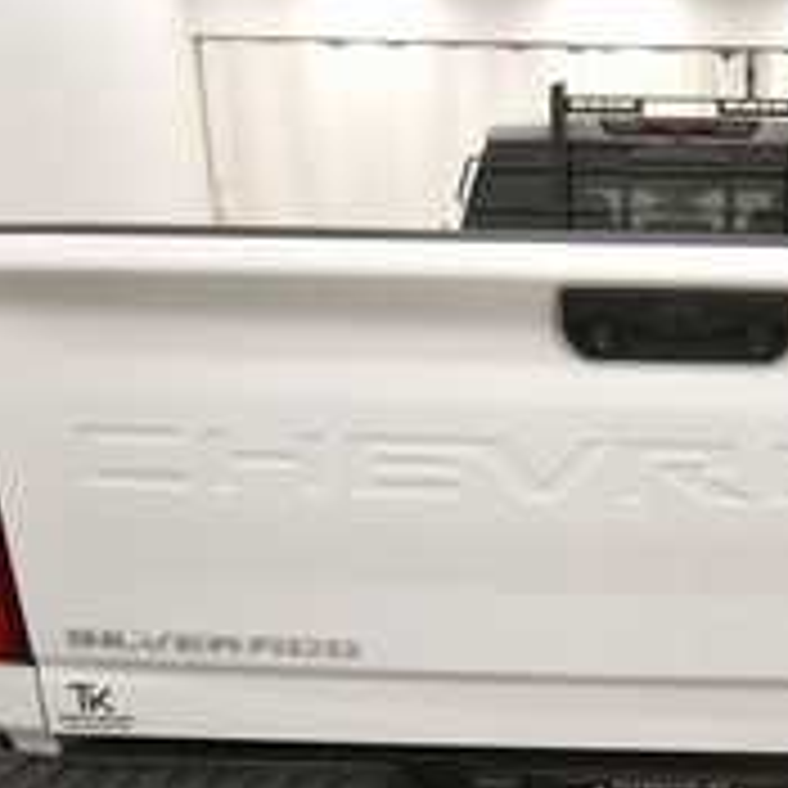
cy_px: 547
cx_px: 675
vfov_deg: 44.0
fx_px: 953
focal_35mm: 37
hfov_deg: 42.1
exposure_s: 1/250
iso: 560
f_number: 4.8
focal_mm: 13
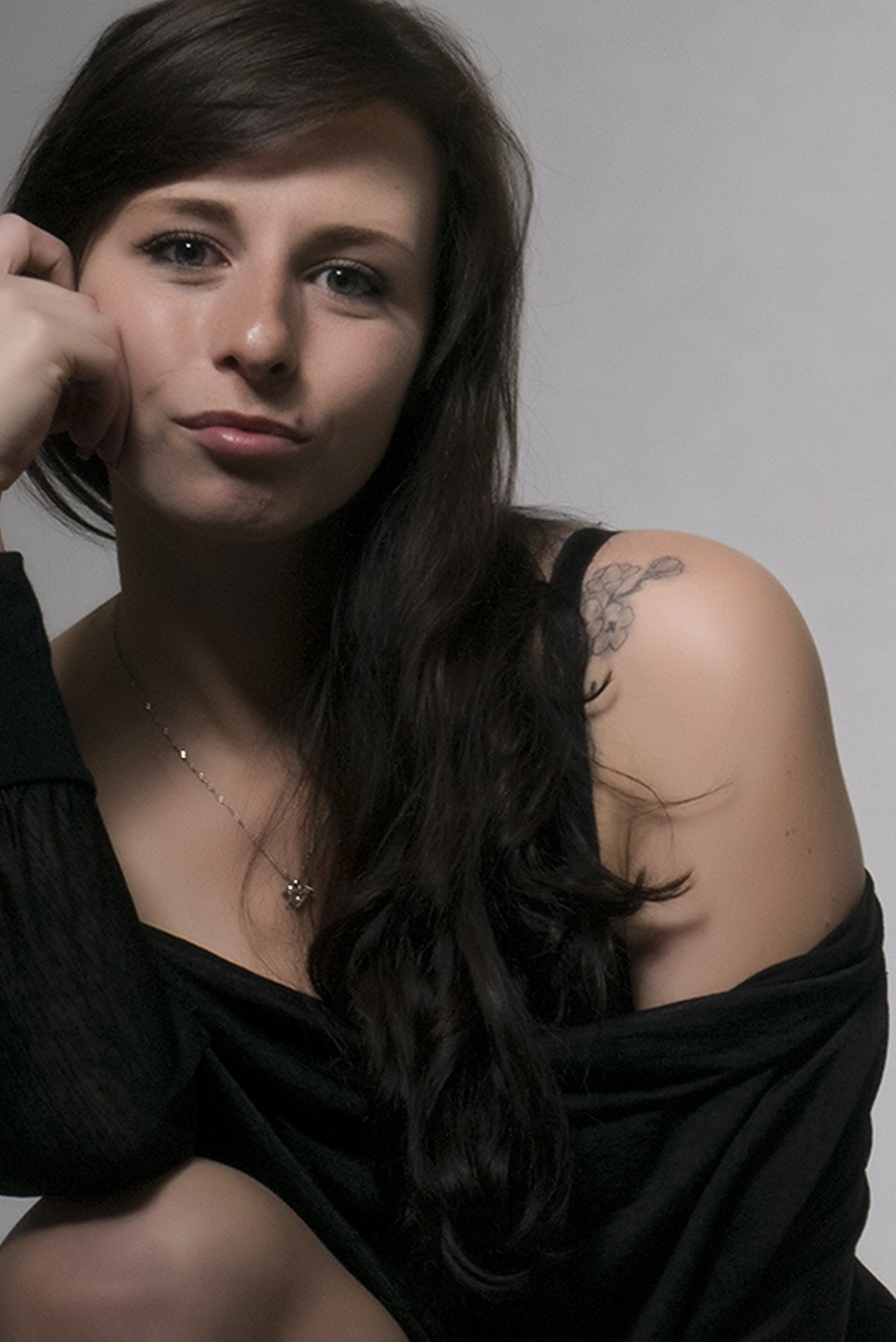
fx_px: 6342
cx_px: 636
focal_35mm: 170
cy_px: 1204
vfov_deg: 12.0
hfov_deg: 8.1
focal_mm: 55
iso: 200
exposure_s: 1/60
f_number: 22
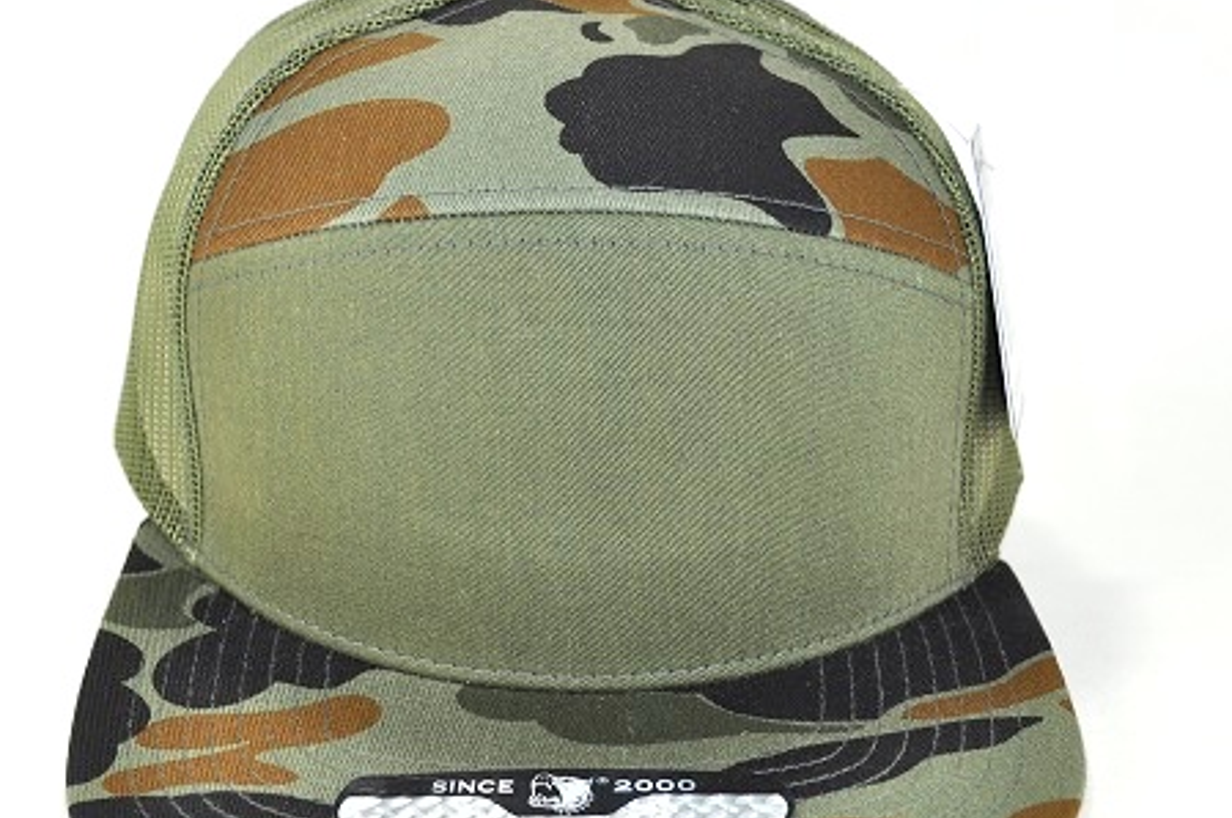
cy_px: 401
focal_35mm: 56
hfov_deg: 35.7
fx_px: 1914
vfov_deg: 24.1
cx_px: 593
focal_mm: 26
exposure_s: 1/200
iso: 200
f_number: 5.6
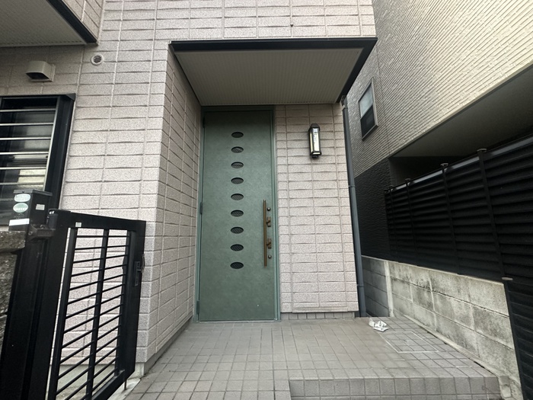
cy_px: 200
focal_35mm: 14
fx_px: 216
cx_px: 266
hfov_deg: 102.1
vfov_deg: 85.7
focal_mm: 2.22
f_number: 2.2
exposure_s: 1/75
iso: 320
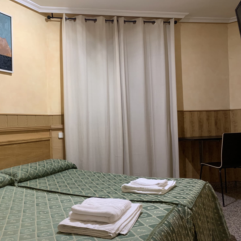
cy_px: 121
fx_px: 244
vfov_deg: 52.5
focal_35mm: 31
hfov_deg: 51.9
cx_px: 88
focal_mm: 4.25
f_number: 1.8
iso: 250
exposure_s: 1/60
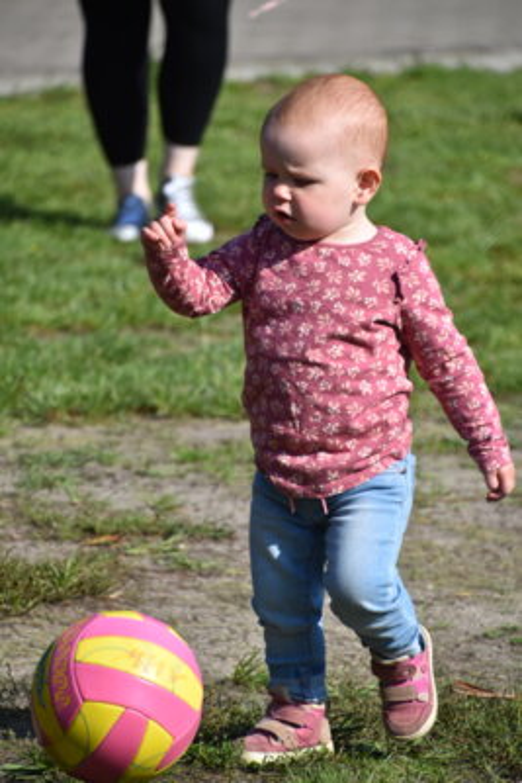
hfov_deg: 4.2
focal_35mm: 330
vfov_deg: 6.2
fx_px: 7171
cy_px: 392
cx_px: 261
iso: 400
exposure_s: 1/1600
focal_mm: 220
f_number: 6.3
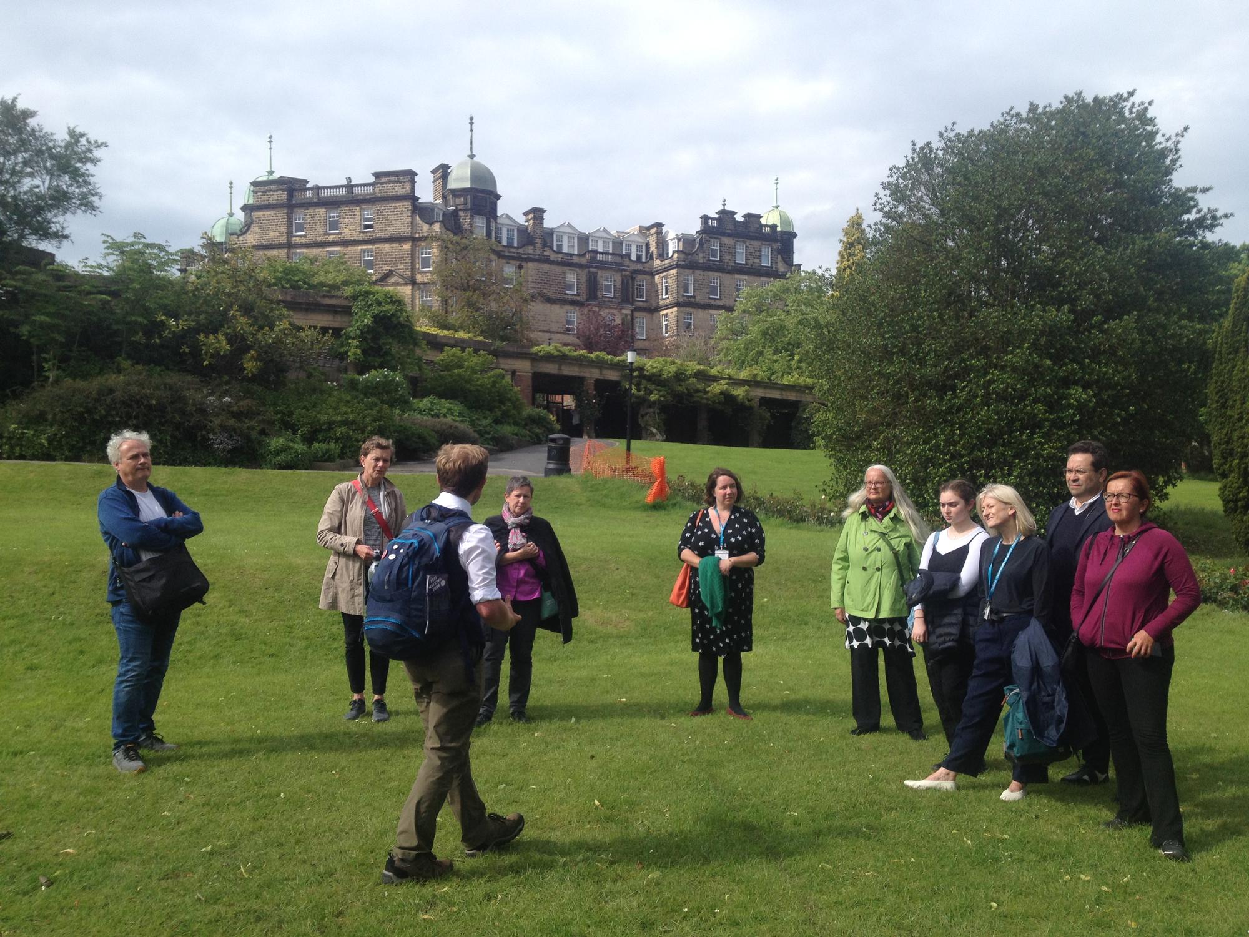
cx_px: 624
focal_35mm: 35
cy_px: 468
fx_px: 1263
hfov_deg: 52.6
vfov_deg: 40.7
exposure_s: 1/1534
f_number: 2.4
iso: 50
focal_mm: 4.28
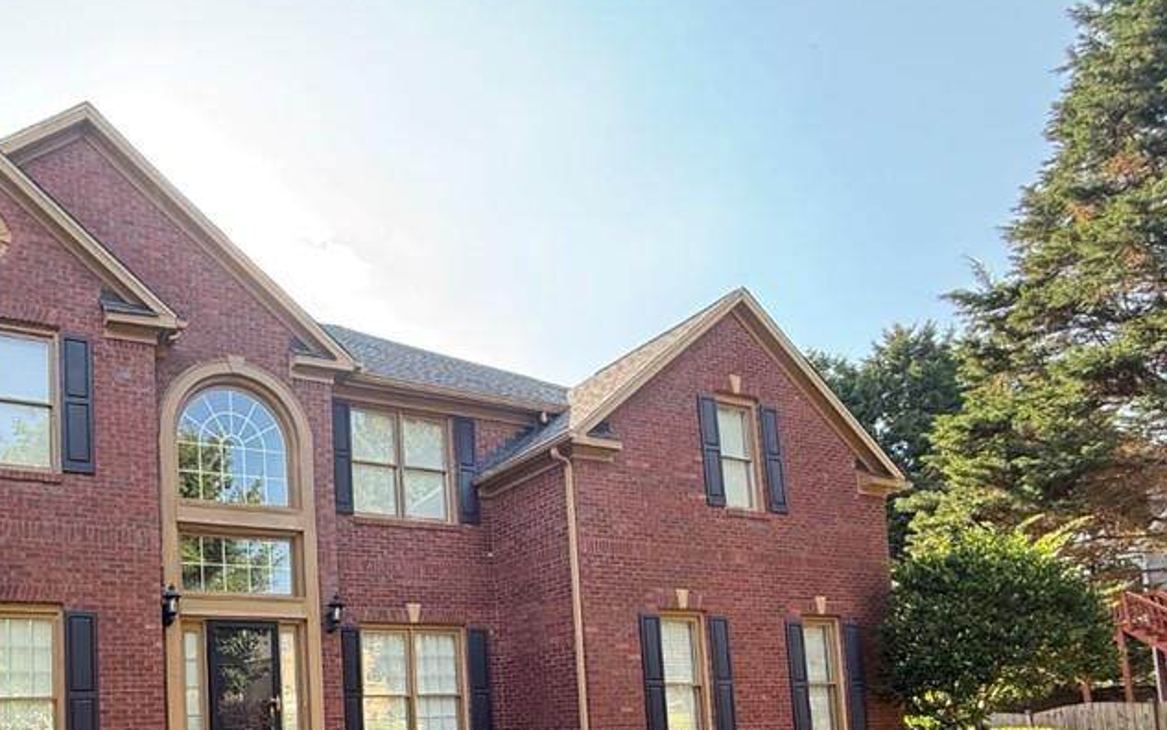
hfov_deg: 68.2
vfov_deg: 45.3
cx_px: 247
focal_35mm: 24
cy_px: 684
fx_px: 764
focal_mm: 2.22
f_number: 2.2
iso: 50
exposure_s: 1/144
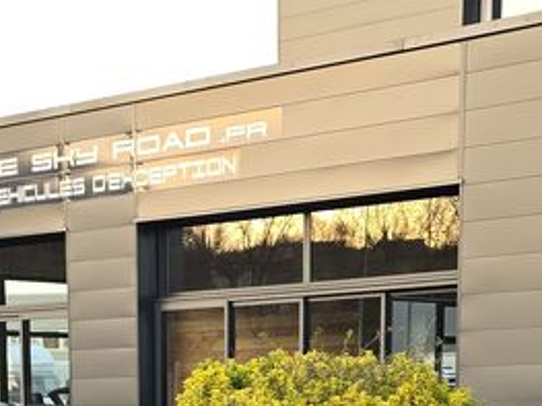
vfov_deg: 13.1
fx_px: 1643
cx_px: 169
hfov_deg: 18.7
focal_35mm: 105
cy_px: 666
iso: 125
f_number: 1.7
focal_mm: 6.3
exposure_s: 1/180
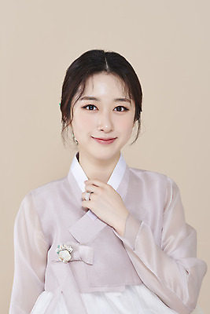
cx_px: 105
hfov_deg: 13.1
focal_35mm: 105
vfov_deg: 19.4
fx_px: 918
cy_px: 157
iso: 64
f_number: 11
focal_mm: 105
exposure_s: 1/125
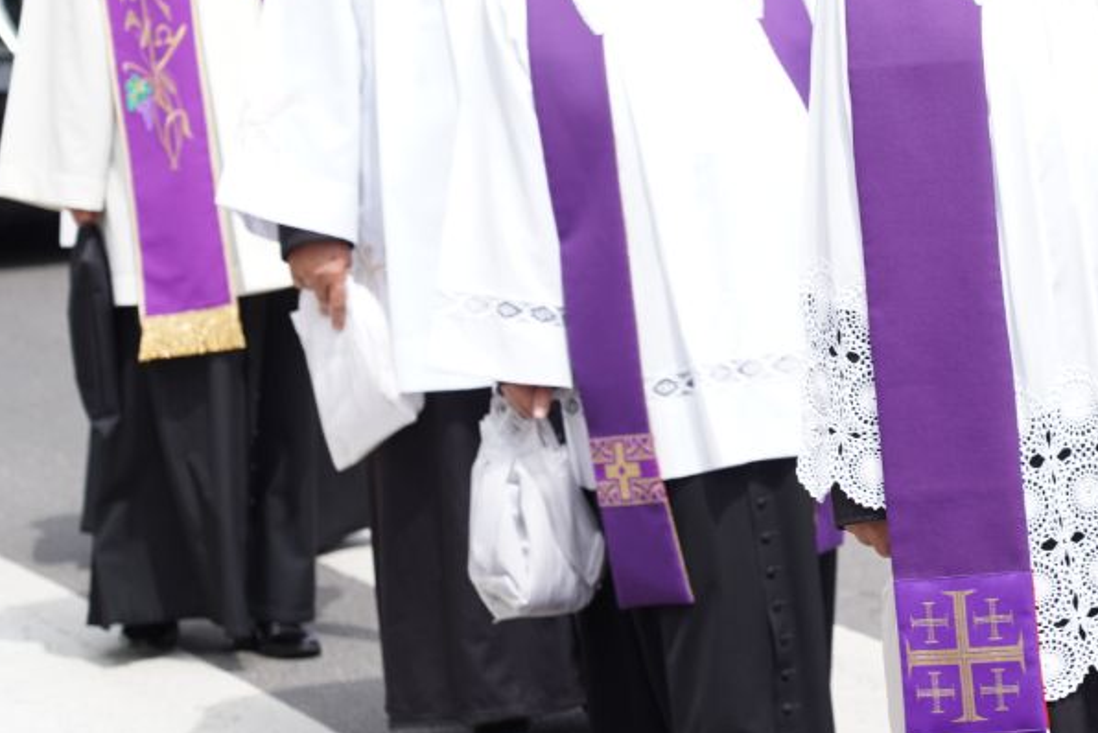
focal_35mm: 229
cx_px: 1080
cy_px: 8
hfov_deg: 8.9
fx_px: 6988
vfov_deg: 6.0
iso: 100
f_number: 5.6
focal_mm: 105
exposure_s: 1/200
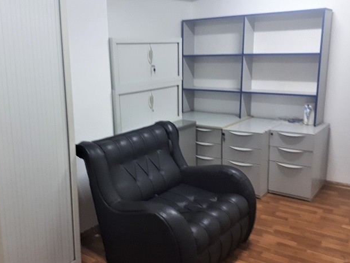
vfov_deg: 40.7
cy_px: 133
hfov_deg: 52.5
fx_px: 354
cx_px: 157
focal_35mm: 35
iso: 160
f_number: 1.9
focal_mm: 3.6
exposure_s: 1/17
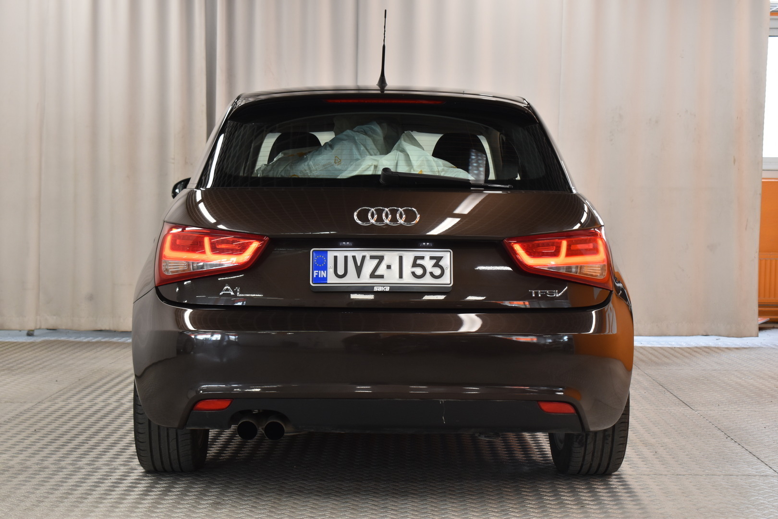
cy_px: 260
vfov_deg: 22.6
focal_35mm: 60
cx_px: 389
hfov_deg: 33.4
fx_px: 1297
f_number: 6.3
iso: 400
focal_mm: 40
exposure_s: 1/13
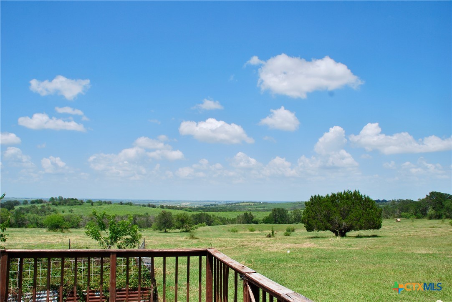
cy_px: 151
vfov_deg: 48.0
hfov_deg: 67.3
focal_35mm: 27
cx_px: 226
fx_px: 339
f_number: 9
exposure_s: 1/320
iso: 100
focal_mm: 18
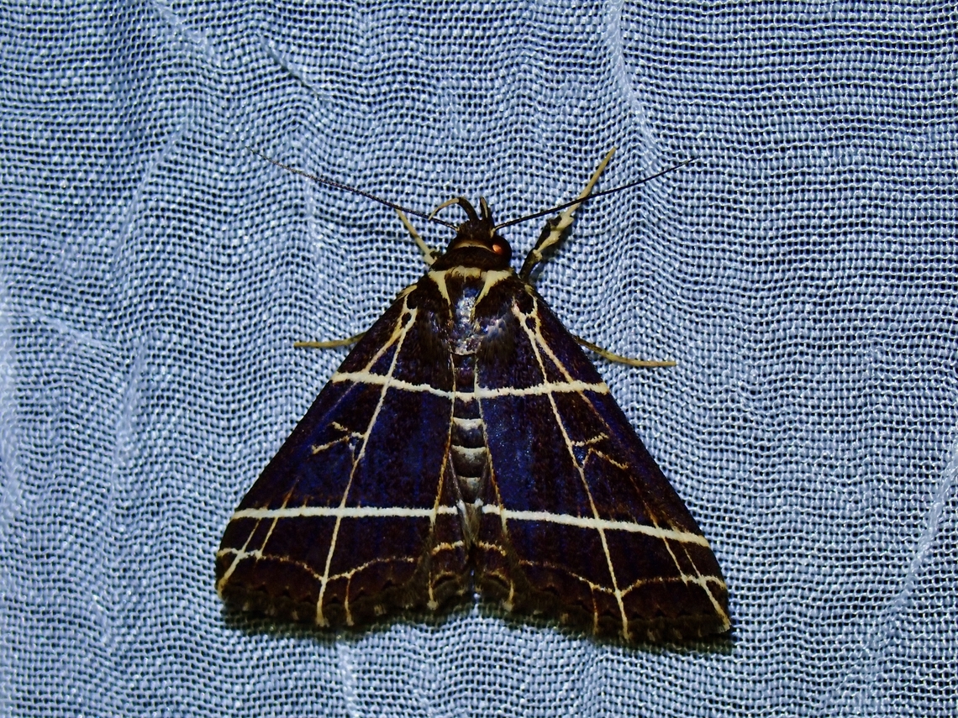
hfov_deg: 19.6
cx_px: 479
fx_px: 2768
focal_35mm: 100
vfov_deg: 14.8
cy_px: 359
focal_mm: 18
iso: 200
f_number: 6.3
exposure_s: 1/200
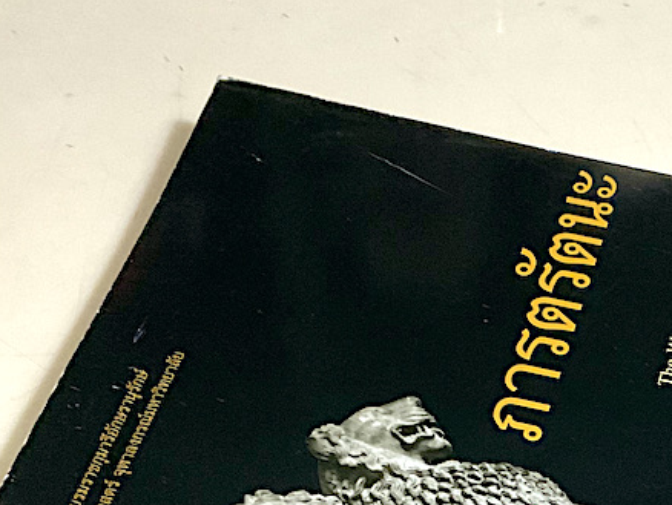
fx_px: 1457
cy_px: 550
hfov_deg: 24.9
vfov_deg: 18.9
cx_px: 658
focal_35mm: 75
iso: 100
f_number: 1.8
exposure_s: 1/60
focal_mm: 3
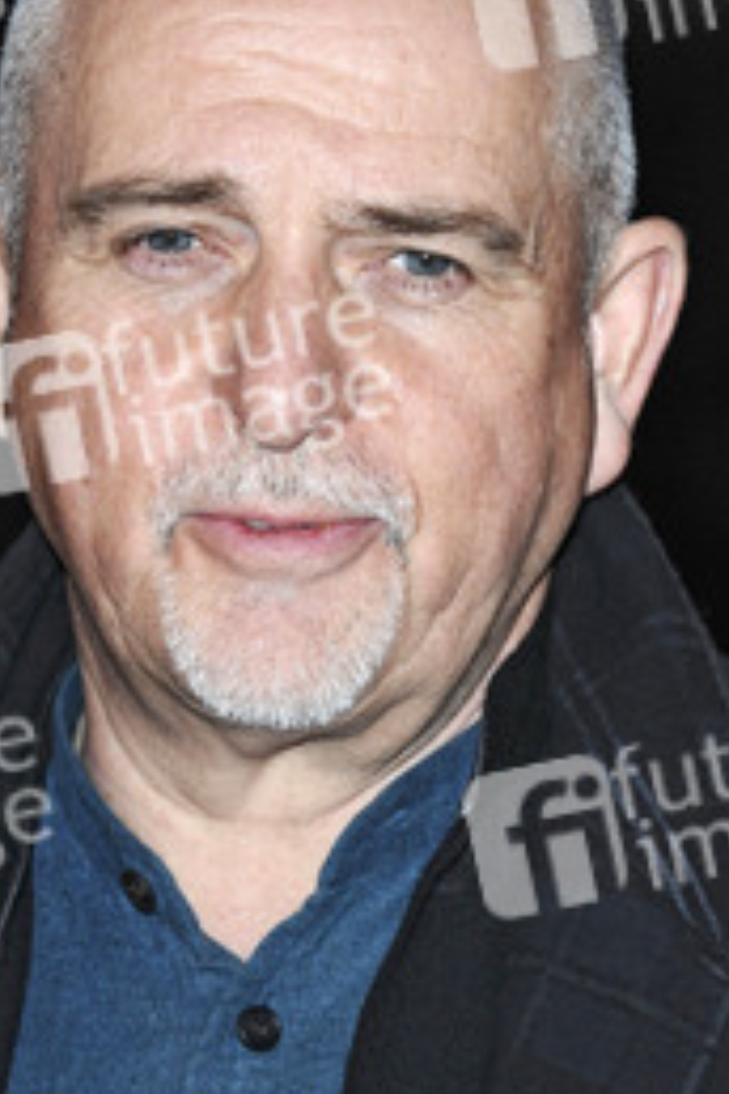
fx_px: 9530
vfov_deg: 6.6
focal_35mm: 314
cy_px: 606
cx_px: 299
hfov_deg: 4.4
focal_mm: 135
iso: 320
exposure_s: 1/200
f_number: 4.5
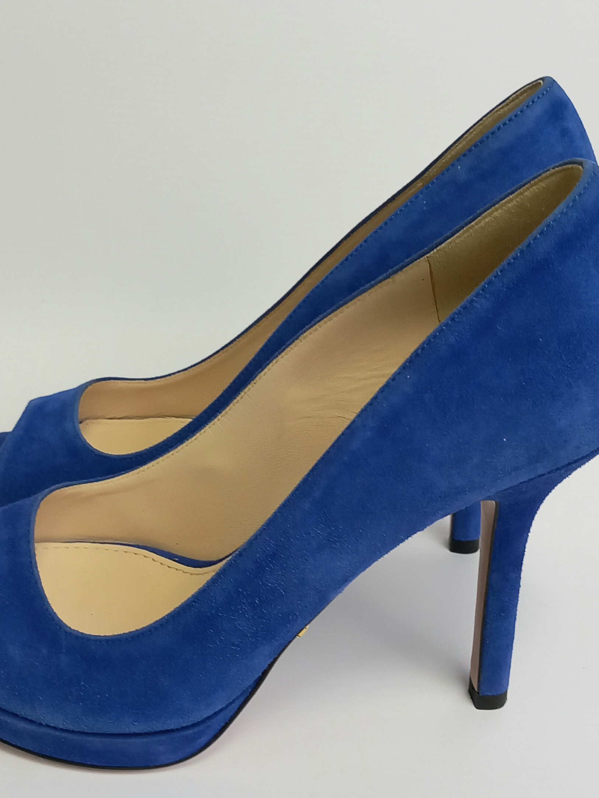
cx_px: 186
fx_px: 1177
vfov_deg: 37.5
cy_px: 431
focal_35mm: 51
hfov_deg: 28.3
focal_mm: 4
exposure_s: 1/50.3
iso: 80
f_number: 1.8
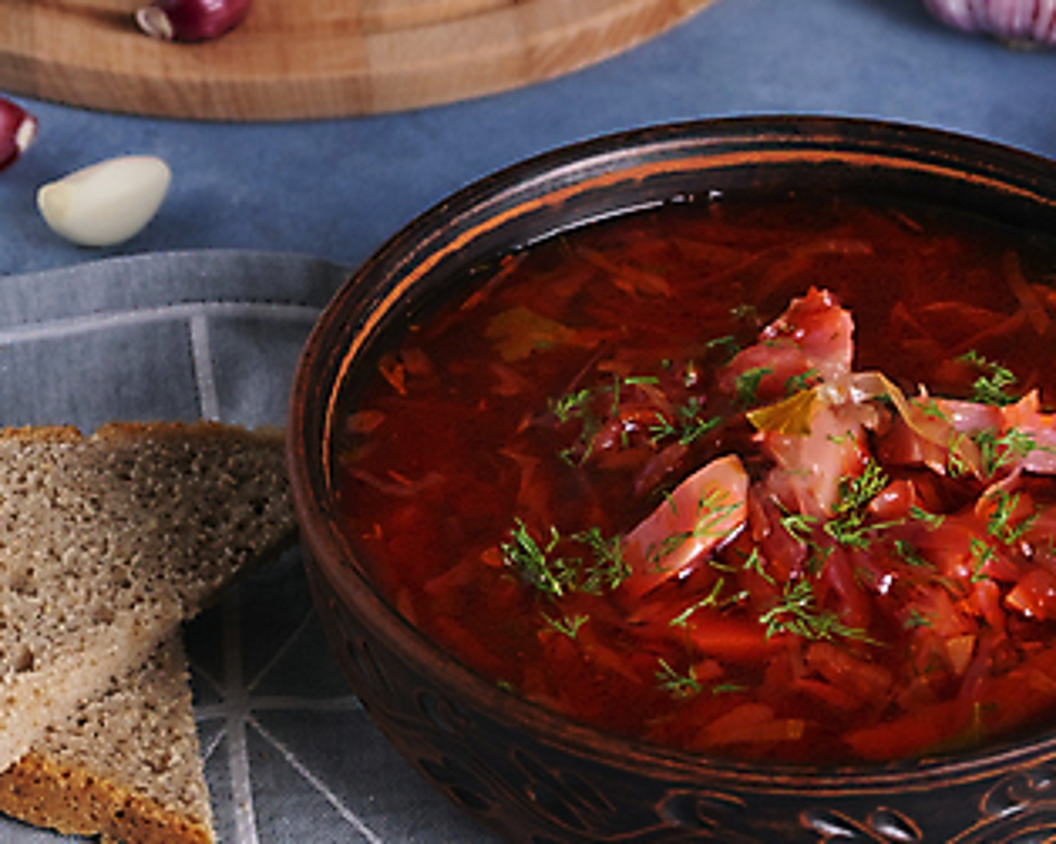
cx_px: 847
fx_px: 3531
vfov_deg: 13.6
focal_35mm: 113
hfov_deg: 16.9
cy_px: 309
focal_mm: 41.8
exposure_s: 1/60
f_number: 5.6
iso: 200
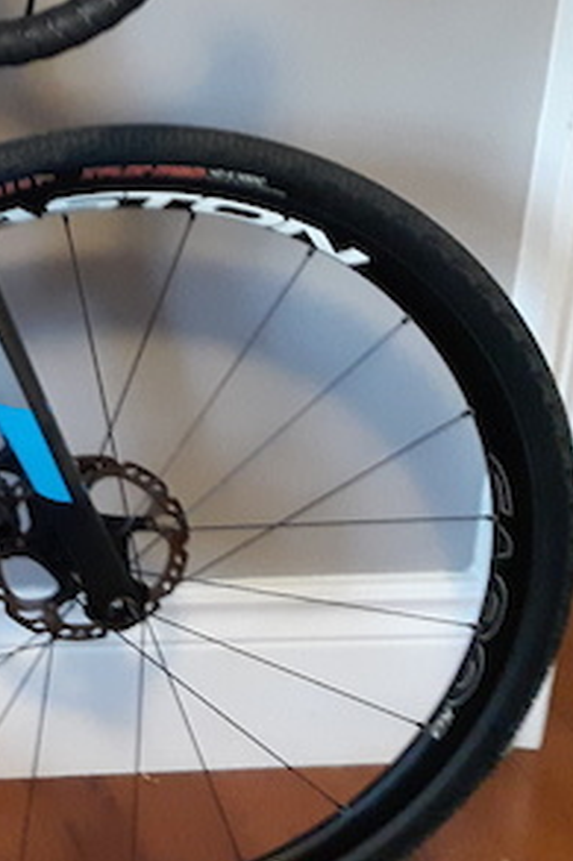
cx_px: -582
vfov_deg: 22.9
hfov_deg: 13.3
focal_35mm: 88
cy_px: 191
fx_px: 2103
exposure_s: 1/17
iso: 320
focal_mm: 3.7
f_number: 1.9
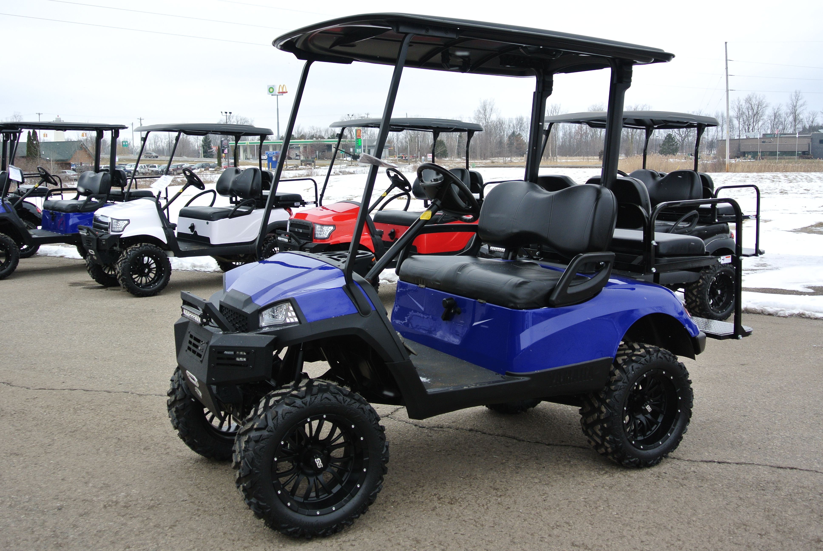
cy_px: 276
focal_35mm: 36
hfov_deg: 53.1
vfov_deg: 37.0
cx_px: 412
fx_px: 824
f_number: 4
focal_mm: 13.6
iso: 100
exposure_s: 1/250
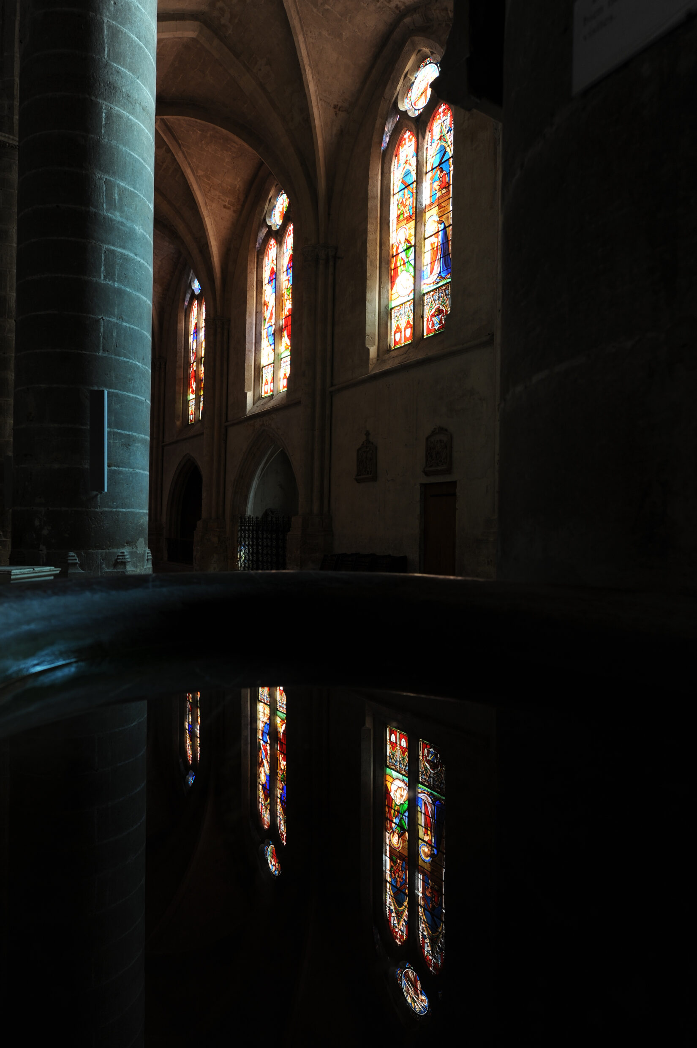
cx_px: 348
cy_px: 524
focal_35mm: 21
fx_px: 611
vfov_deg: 81.2
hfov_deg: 59.4
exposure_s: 1/10
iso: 200
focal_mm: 21
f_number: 6.3
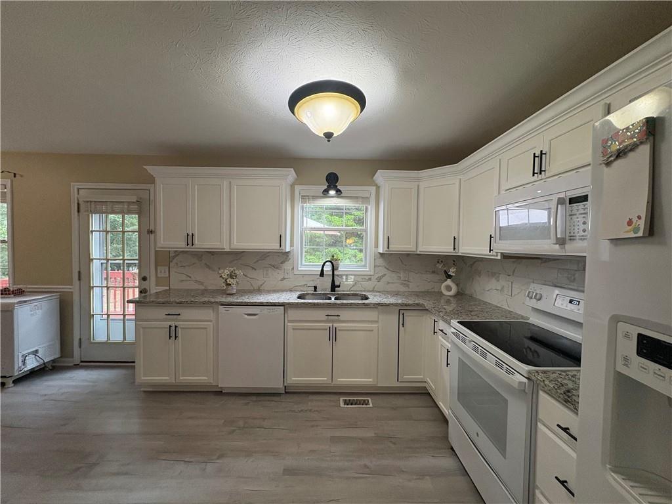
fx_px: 272
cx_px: 336
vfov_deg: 85.7
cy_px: 252
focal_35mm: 14
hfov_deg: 102.1
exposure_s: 1/120
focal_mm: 2.22
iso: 250
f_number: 2.2
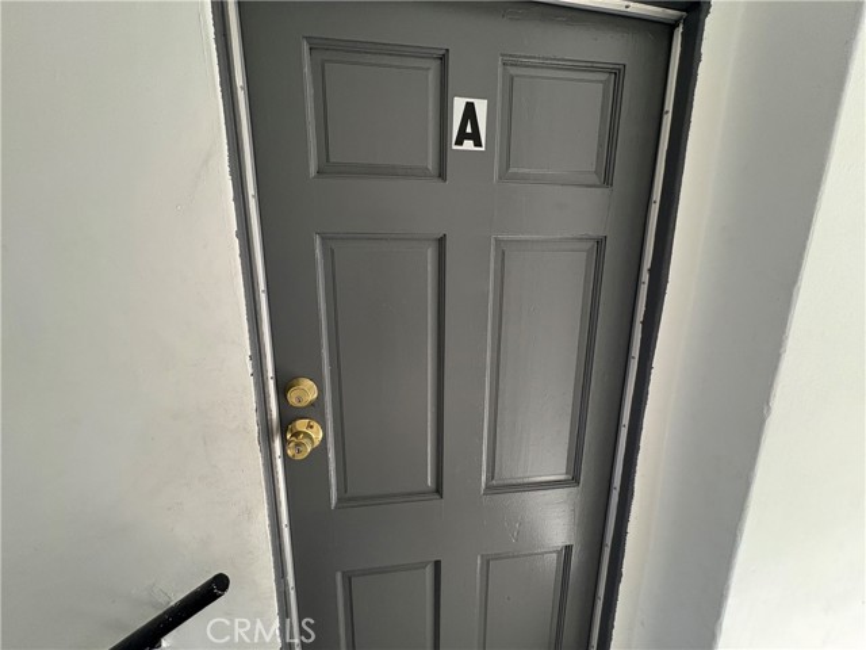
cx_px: 433
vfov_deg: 85.7
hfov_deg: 102.1
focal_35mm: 14
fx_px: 350
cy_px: 325
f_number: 2.2
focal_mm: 2.22
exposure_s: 1/60
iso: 400
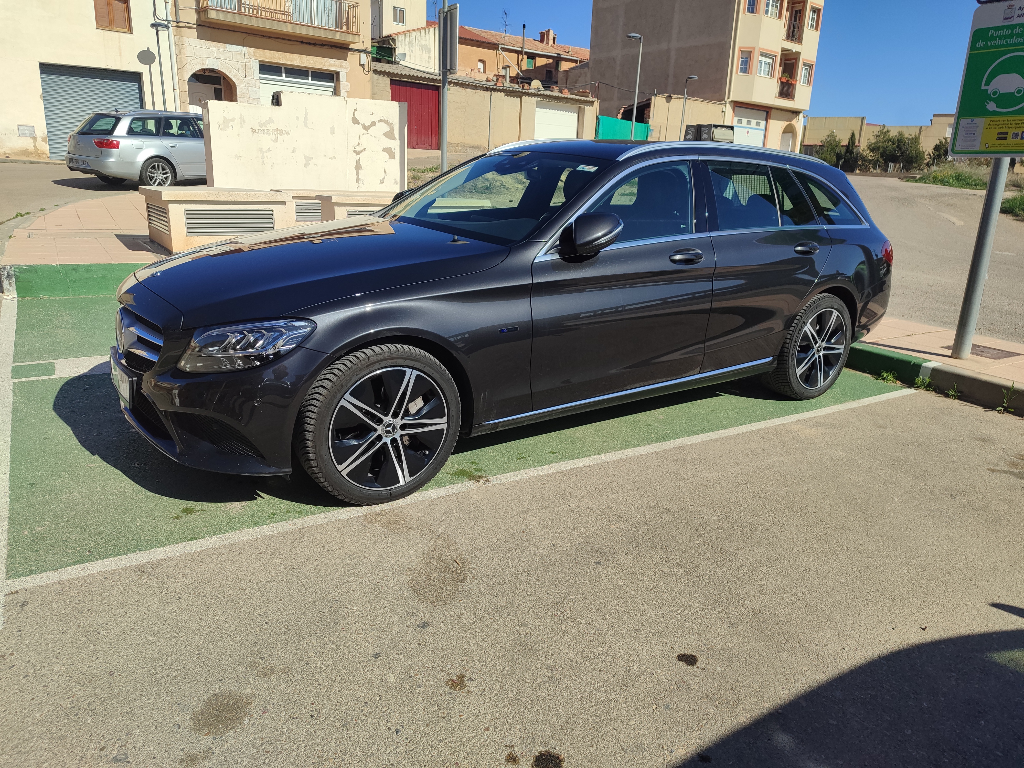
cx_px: 512
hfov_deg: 69.4
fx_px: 740
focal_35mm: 25
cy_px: 384
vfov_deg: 54.9
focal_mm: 5.95
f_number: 1.89
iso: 50
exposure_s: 1/1472
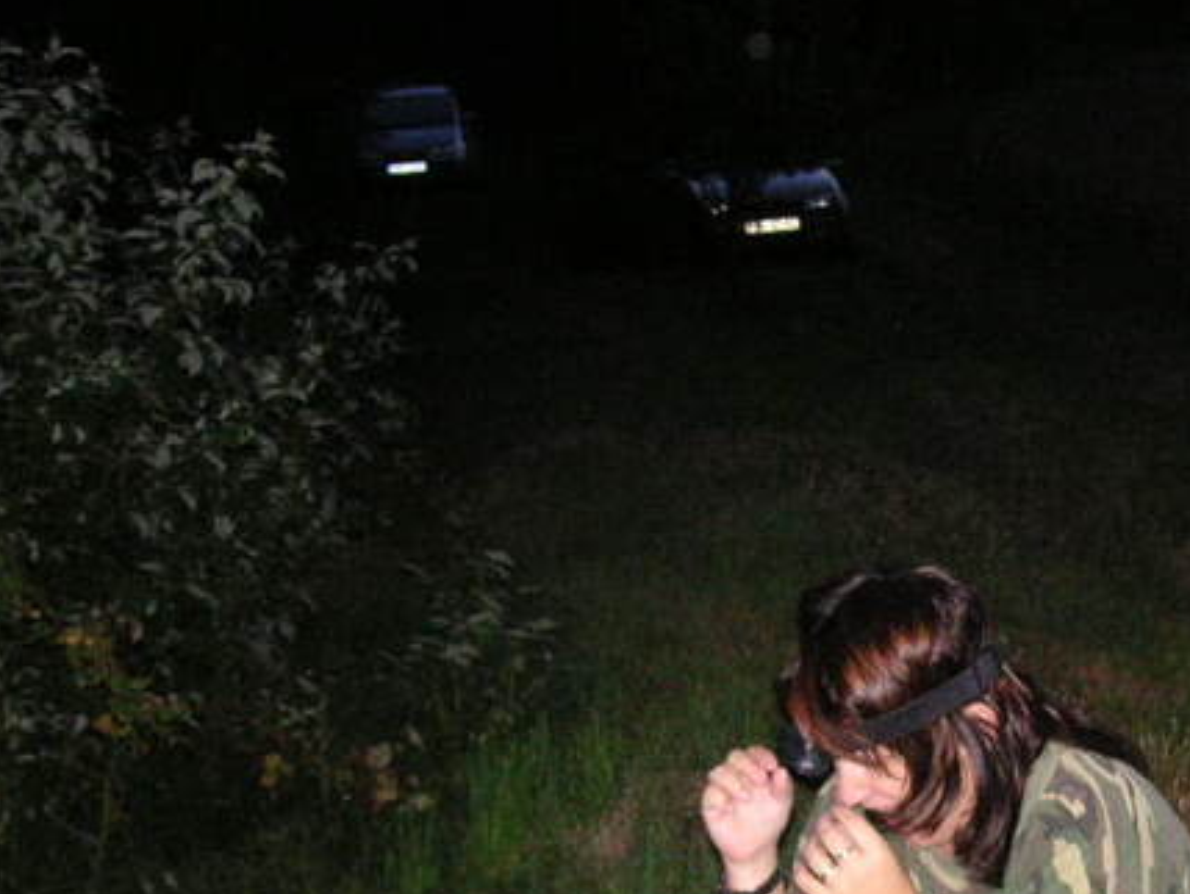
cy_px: 700
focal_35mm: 69
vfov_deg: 21.1
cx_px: 1043
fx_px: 2373
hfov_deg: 27.3
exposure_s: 1/45
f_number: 2.8
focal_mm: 6.1
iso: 160
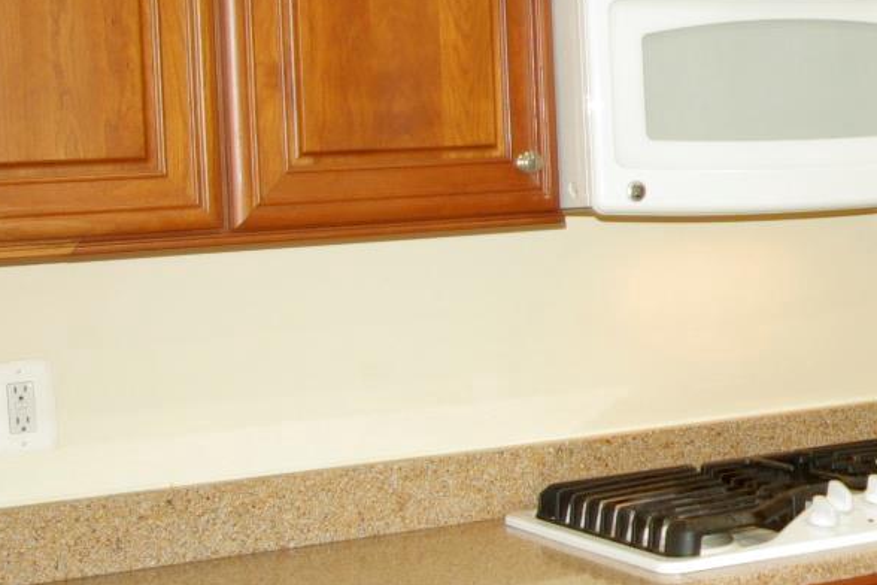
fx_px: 2265
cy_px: 158
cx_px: 1046
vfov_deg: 14.7
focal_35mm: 93
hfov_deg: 20.5
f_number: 4
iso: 200
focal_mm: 20
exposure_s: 1/30
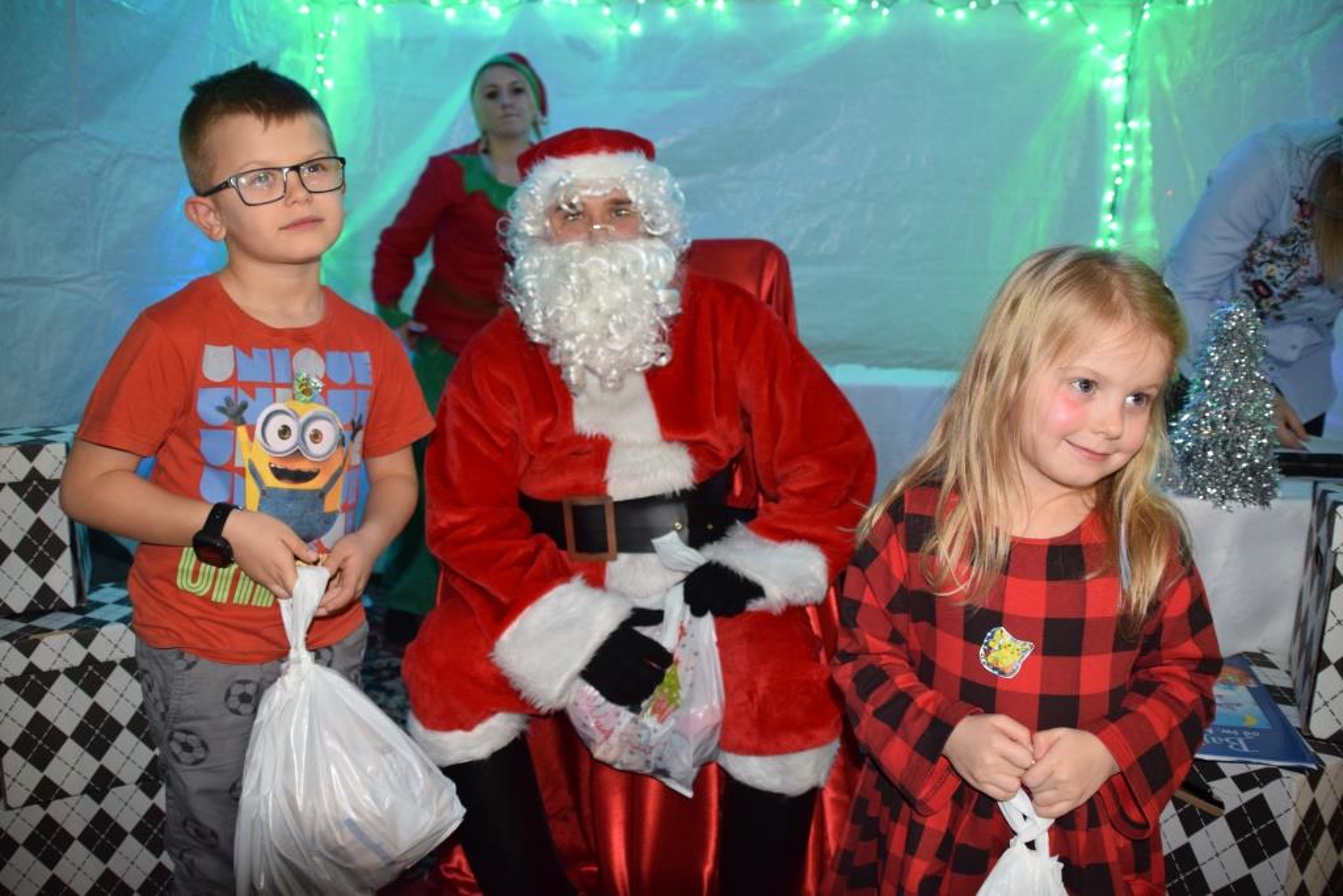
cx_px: 672
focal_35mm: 27
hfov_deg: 67.4
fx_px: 1007
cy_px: 448
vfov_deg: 47.9
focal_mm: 18
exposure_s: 1/60
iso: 1400
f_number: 3.5
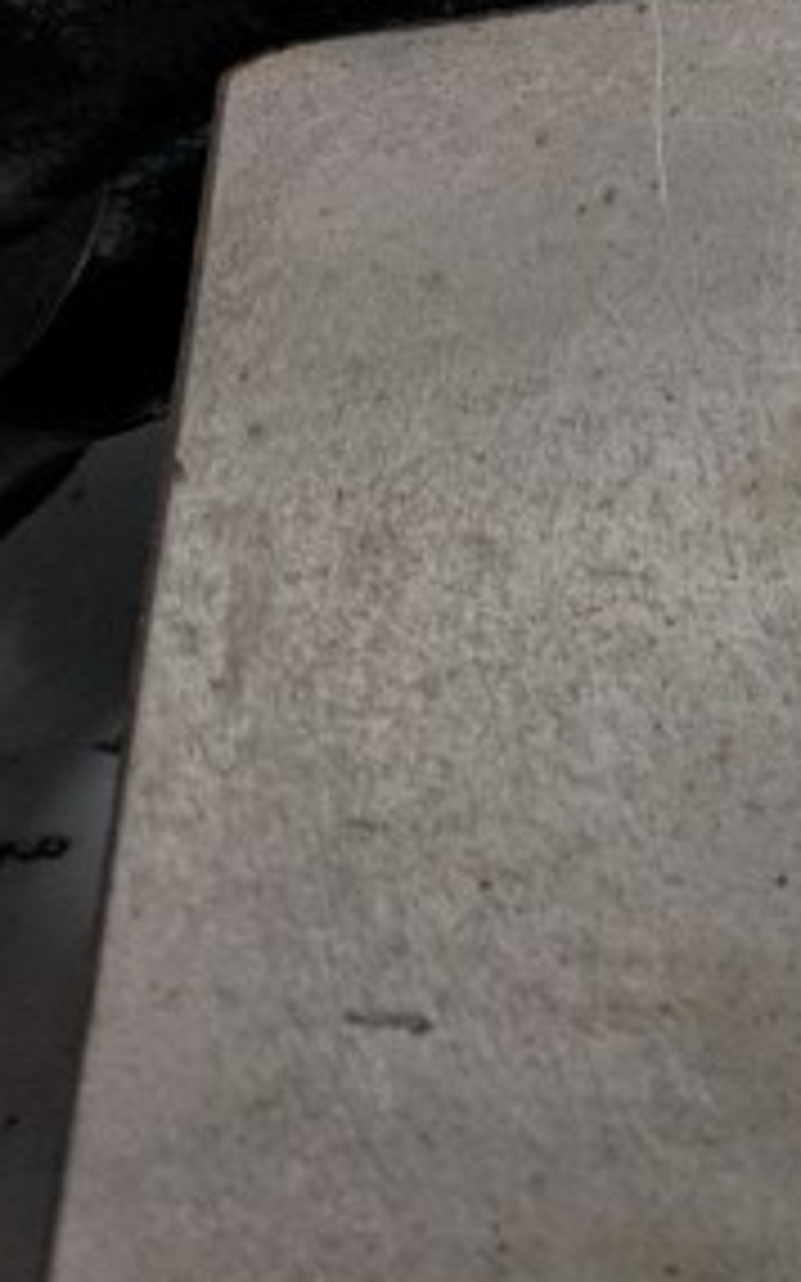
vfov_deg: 19.8
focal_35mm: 99
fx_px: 3460
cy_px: -243
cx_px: 2084
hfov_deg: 10.7
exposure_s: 1/60
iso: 208
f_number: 2
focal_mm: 4.67
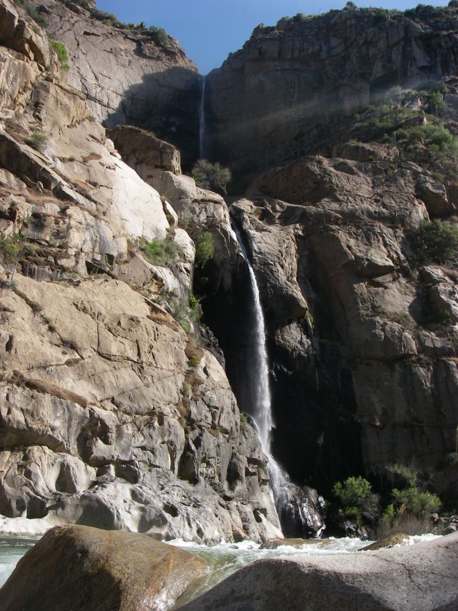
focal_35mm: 38
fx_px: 670
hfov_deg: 37.7
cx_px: 229
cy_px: 306
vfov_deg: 49.0
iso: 64
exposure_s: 1/160
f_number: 6.6
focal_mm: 6.3
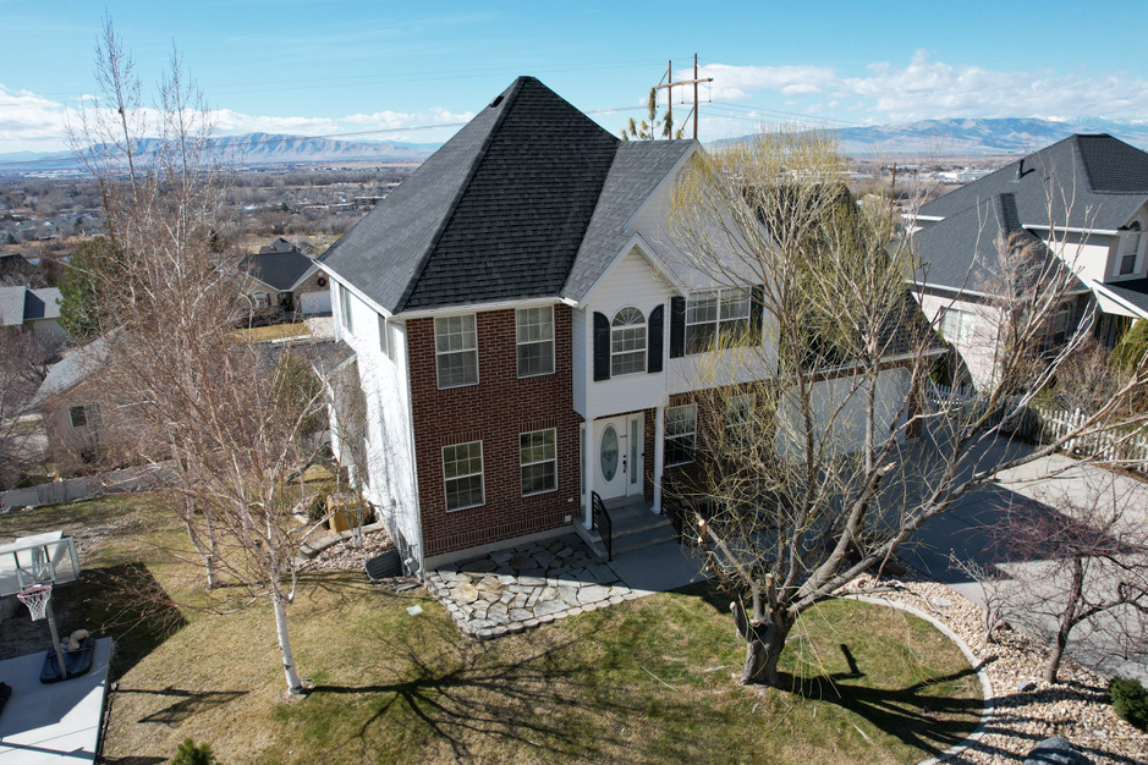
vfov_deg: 53.1
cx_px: 555
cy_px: 387
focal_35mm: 24
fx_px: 765
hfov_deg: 73.7
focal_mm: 8.38
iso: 150
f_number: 2.8
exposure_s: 1/2000
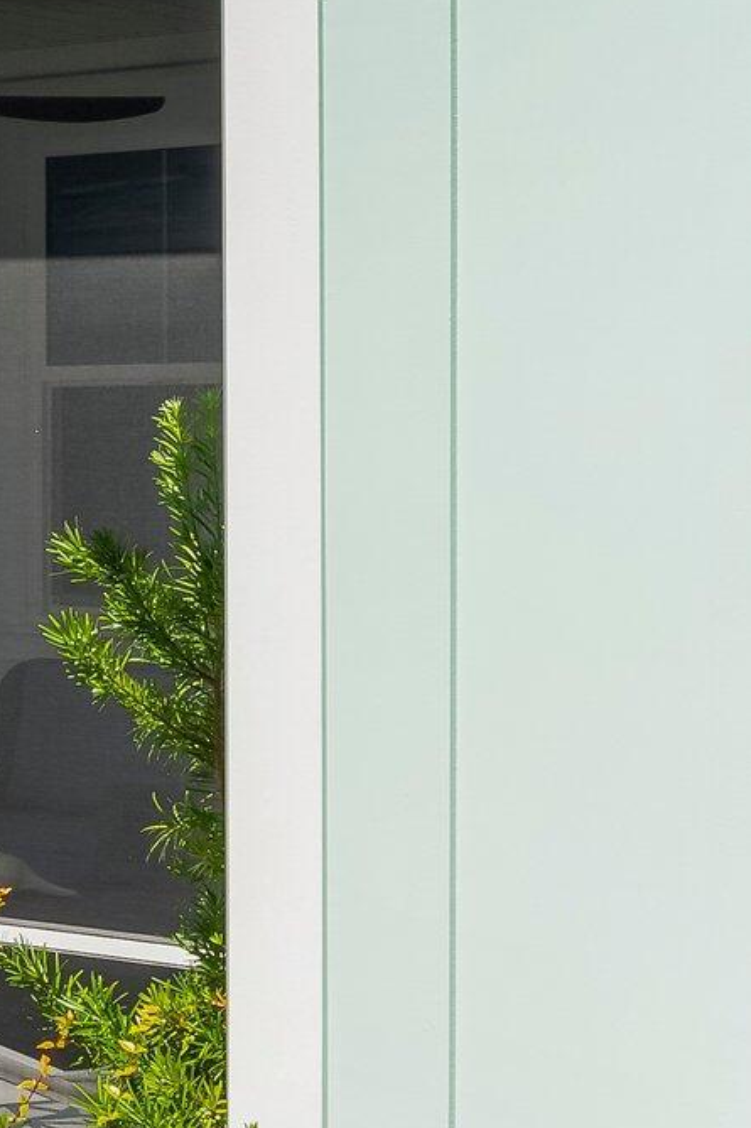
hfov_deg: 12.6
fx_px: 2880
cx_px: -847
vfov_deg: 22.1
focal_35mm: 92
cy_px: 455
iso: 400
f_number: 8
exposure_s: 1/640
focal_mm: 20.3
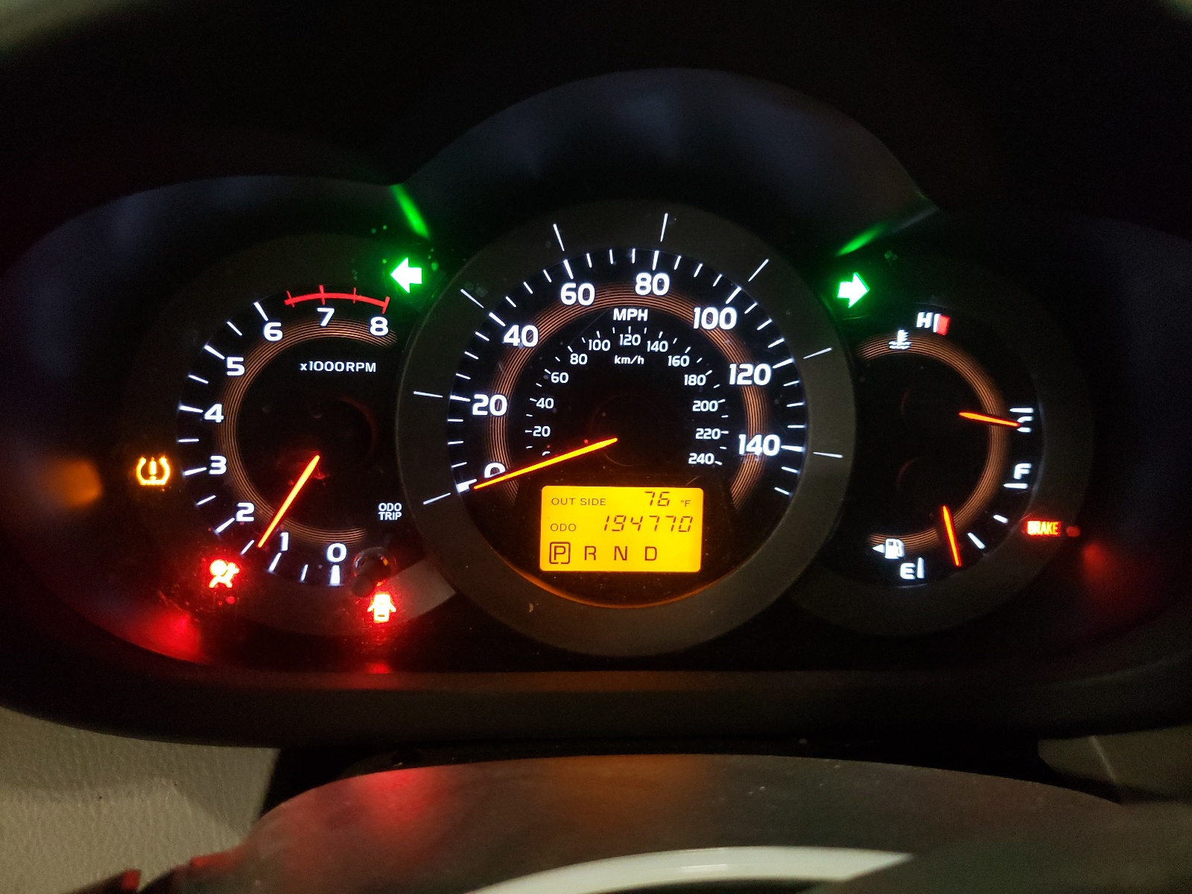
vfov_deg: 53.1
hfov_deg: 67.3
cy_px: 447
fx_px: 895
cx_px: 596
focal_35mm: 26
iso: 422
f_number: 1.5
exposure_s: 1/30
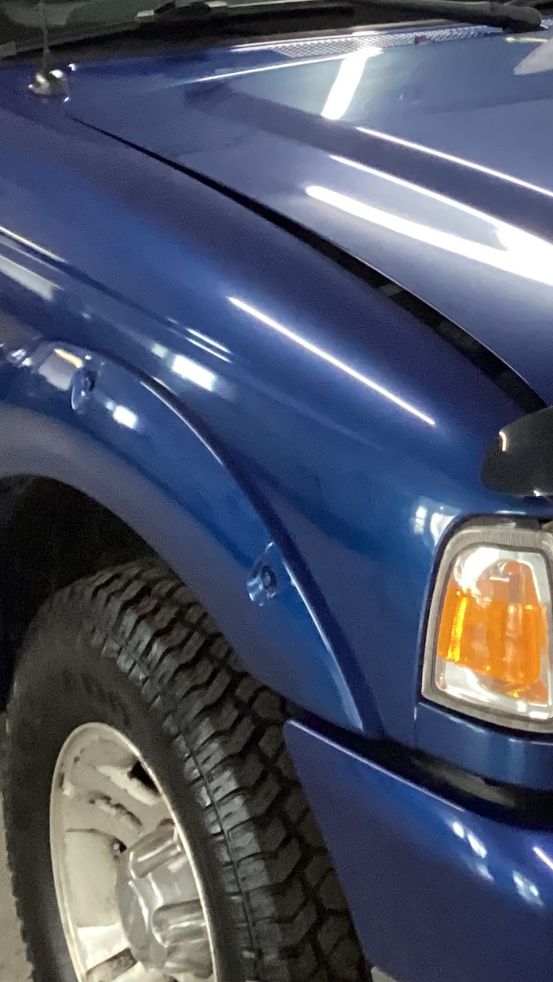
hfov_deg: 13.6
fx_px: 2294
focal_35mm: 88
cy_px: 327
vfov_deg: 24.1
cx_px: 504
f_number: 2.4
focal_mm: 3.3
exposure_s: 1/60
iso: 320
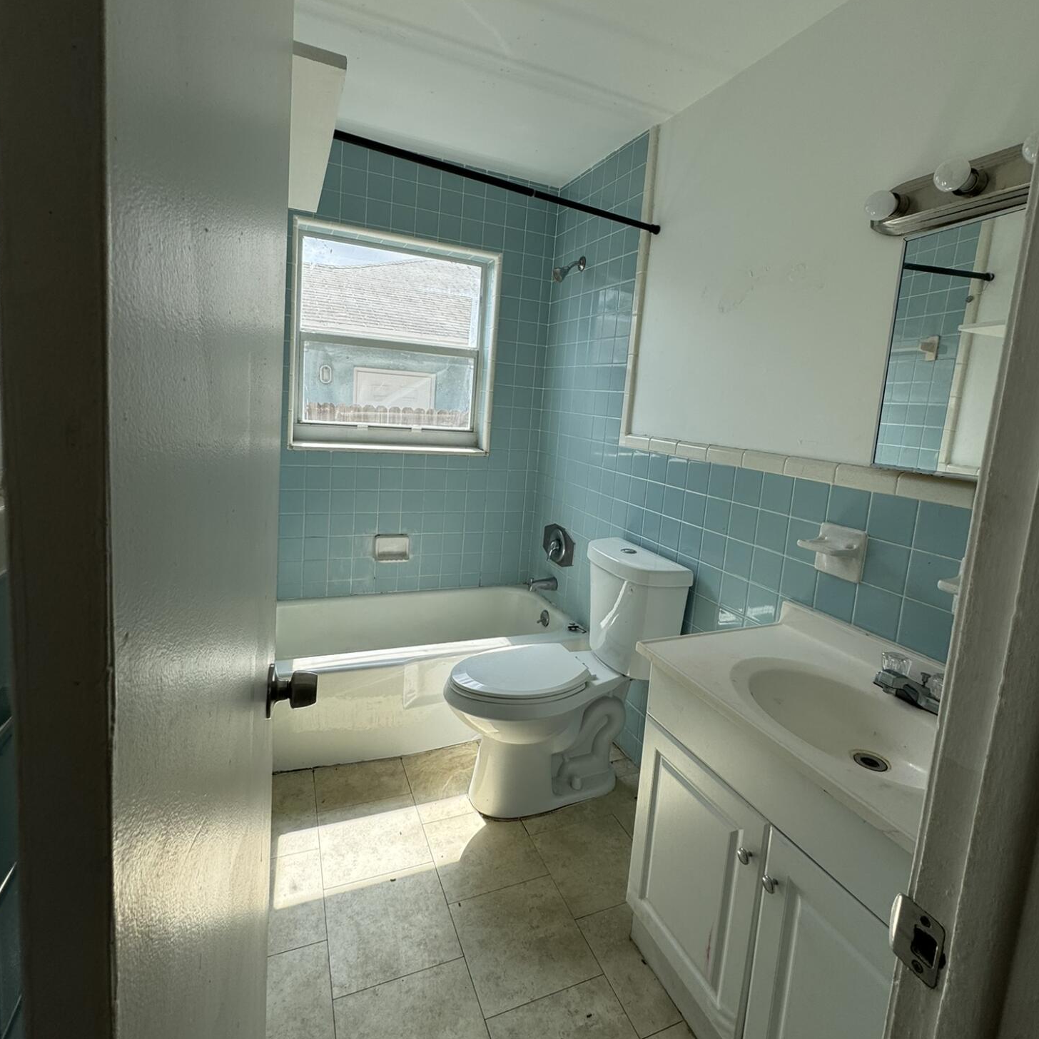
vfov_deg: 83.8
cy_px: 477
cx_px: 527
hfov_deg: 84.0
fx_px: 577
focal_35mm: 17
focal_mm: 2.22
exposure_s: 1/544
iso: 40
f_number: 2.2
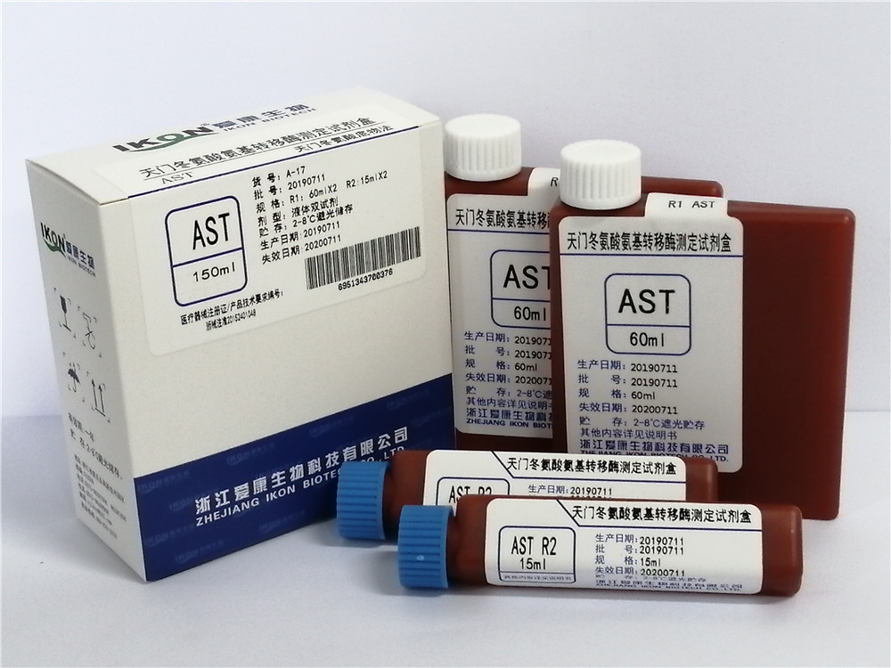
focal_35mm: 65
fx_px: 1673
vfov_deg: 22.6
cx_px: 446
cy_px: 334
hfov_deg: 29.8
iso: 320
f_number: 1.8
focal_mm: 3.64
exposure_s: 1/33.3
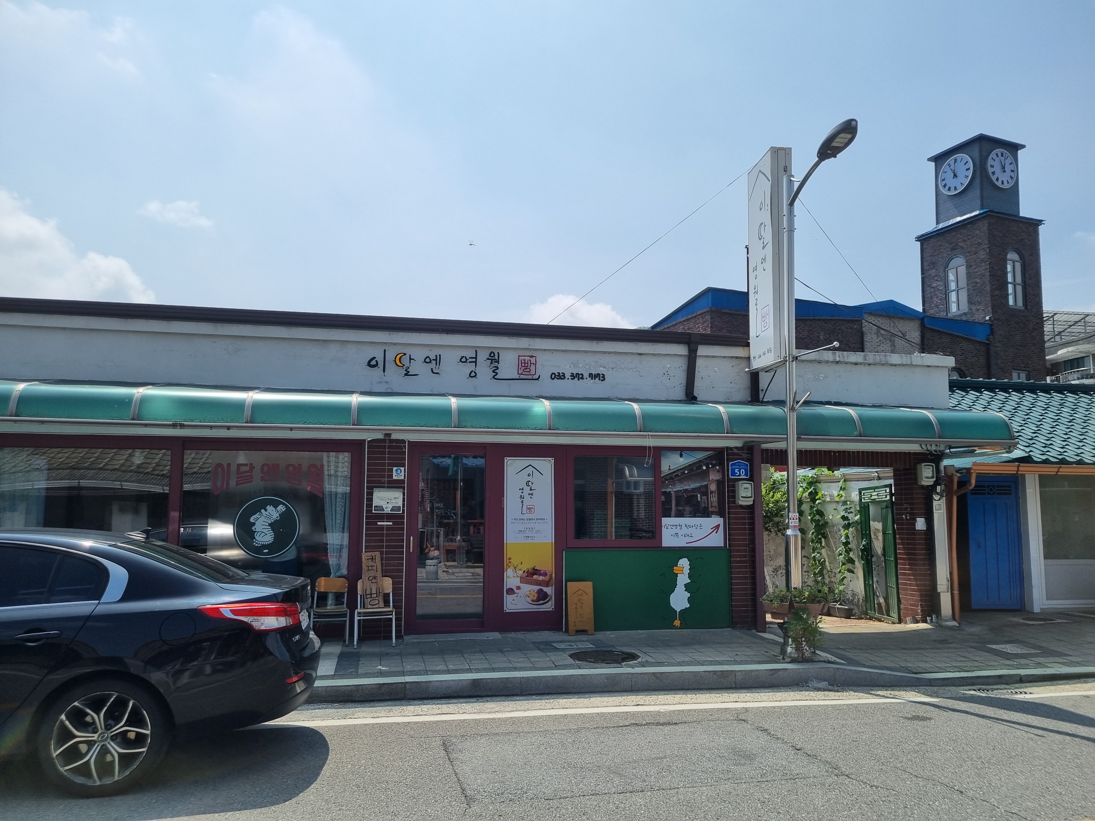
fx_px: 822
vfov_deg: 53.1
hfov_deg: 67.3
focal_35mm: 26
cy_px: 410
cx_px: 548
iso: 50
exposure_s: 1/4736
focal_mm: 5.4
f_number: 1.8
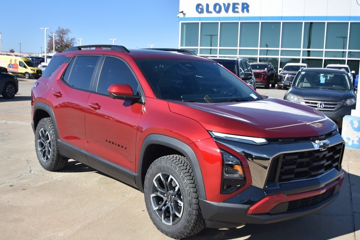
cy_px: 131
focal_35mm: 40
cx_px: 190
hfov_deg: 48.4
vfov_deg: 33.4
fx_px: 400
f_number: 4.5
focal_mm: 22
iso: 100
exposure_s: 1/640
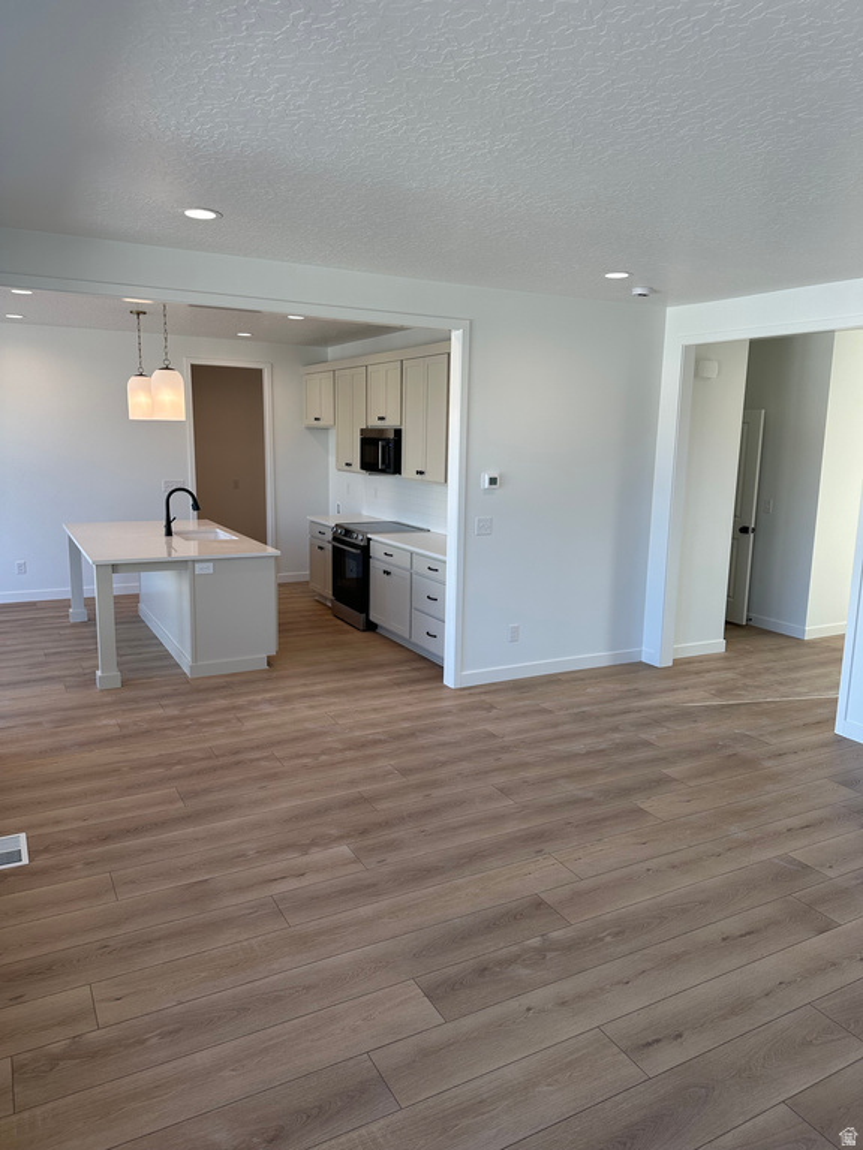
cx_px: 432
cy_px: 575
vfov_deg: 71.6
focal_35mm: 24
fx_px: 798
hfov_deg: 56.8
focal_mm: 6.86
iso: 80
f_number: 1.78
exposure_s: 1/279
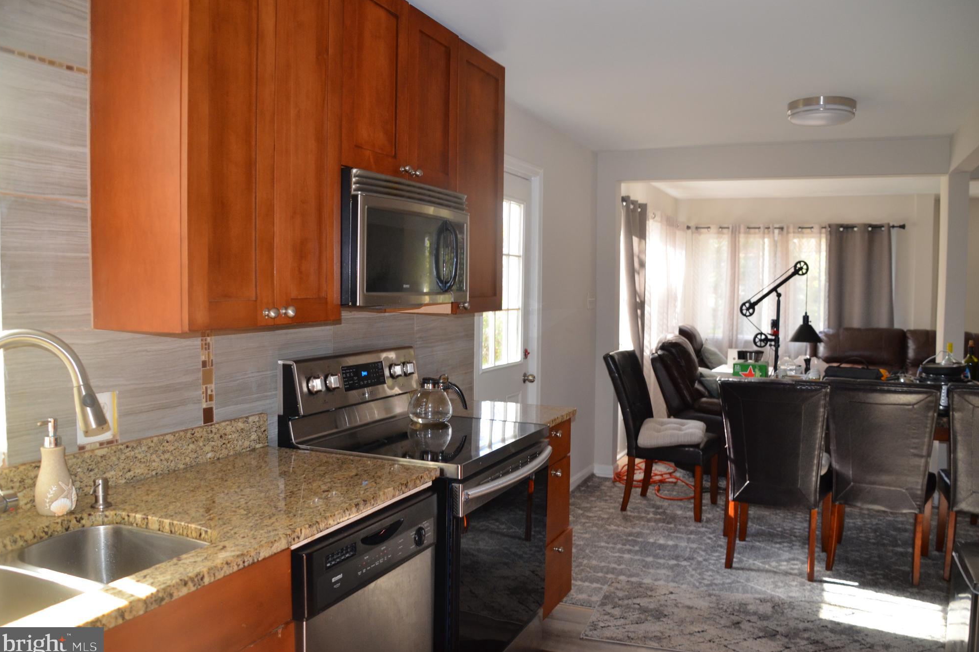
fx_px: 761
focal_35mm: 28
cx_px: 503
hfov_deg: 65.5
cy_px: 326
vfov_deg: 46.4
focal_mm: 18
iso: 640
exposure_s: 1/60
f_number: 3.5
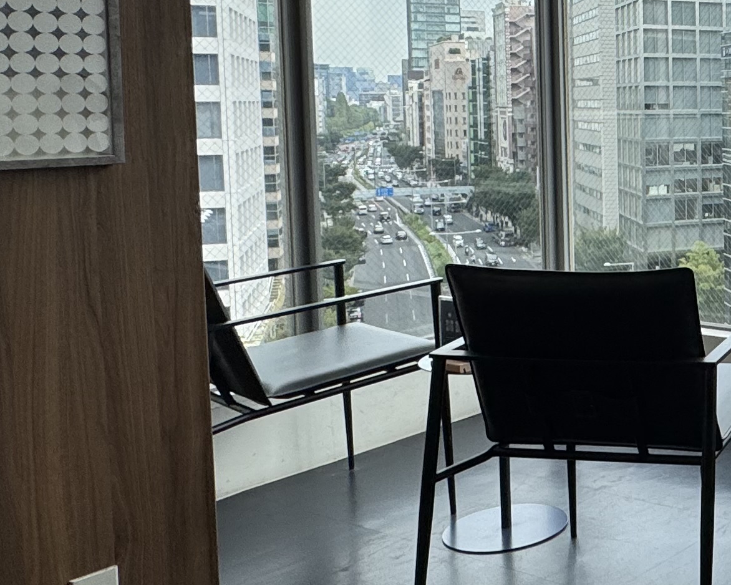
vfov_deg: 31.7
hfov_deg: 31.8
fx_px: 1017
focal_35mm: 47
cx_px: 914
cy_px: 172
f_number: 2.2
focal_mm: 2.22
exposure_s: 1/899
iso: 40
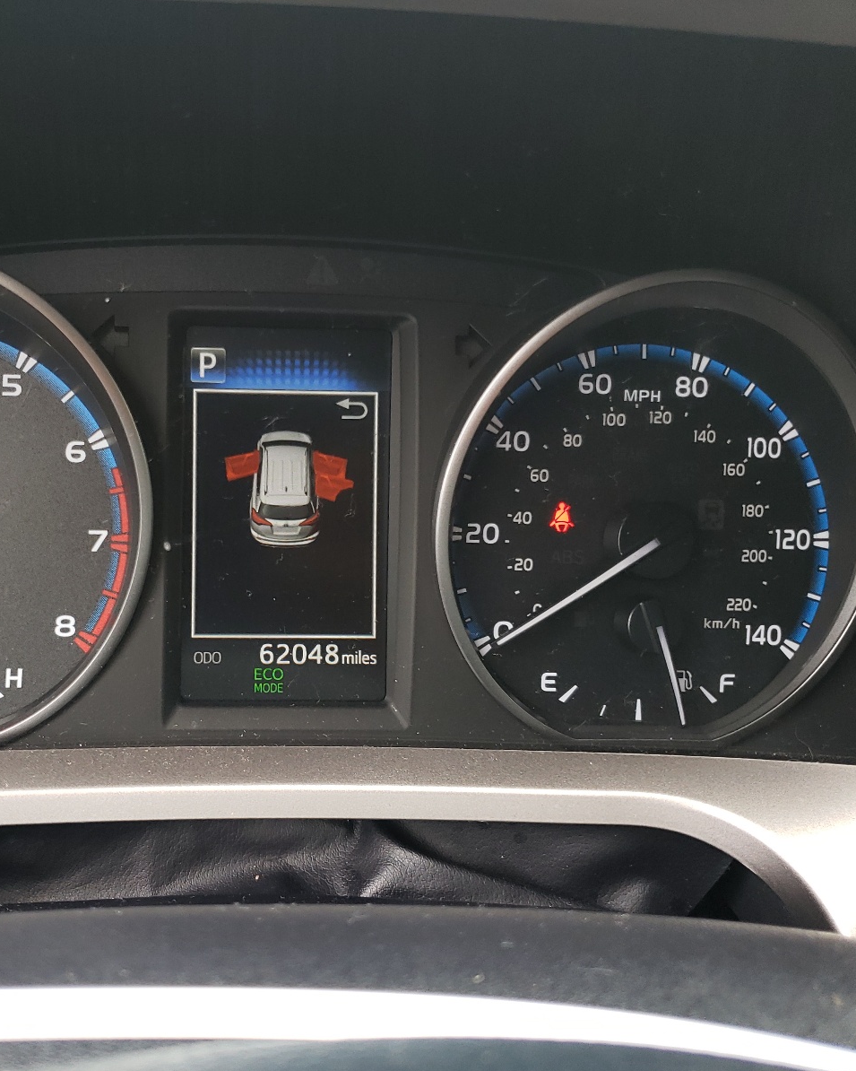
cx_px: 276
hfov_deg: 42.7
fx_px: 1077
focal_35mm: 34
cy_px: 537
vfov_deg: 52.8
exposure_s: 1/120
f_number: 1.5
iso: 98
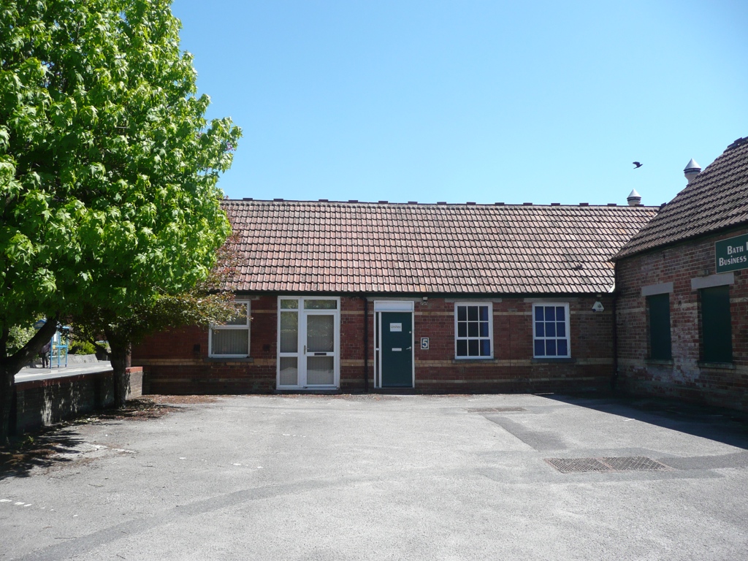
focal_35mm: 28
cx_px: 374
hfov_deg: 63.4
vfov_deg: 49.7
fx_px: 605
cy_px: 280
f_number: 3.3
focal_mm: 4.6
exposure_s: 1/500
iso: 100
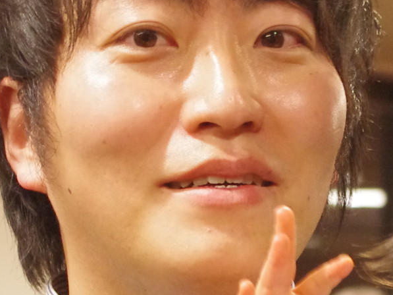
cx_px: 305
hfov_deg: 8.4
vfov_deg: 6.3
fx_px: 2680
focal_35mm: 236
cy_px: 347
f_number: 4.5
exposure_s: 1/15
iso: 2000
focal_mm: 37.5
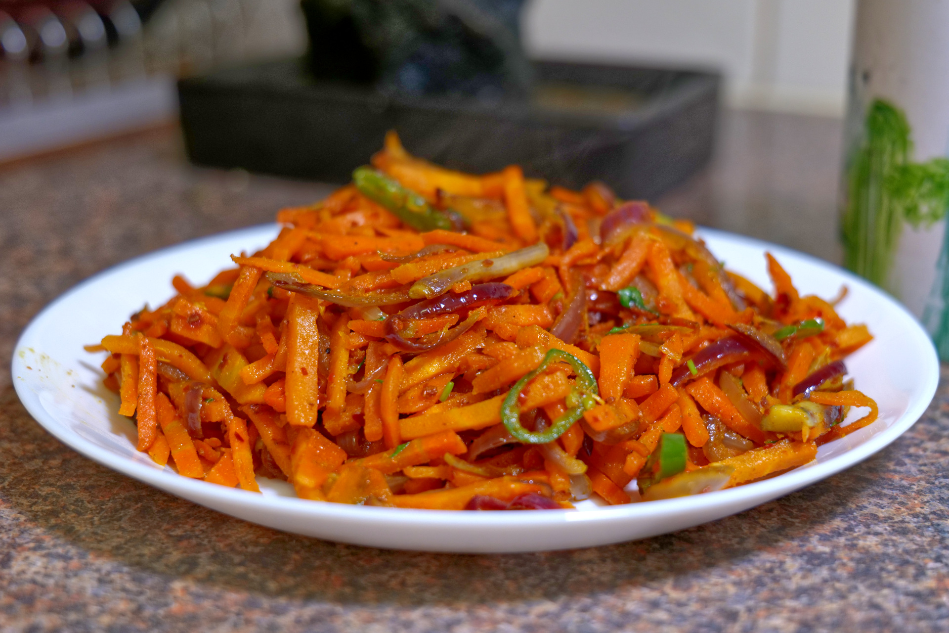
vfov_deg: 22.6
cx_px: 474
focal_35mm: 60
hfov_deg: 33.4
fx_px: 1582
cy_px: 316
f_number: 5.6
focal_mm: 60
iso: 1600
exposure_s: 1/80
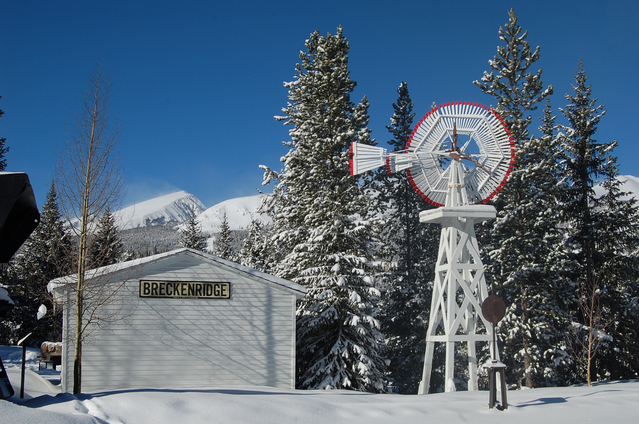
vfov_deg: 26.4
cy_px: 212
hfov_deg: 38.9
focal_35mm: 51
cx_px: 320
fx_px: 904
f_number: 10
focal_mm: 34
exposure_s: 1/400
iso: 200
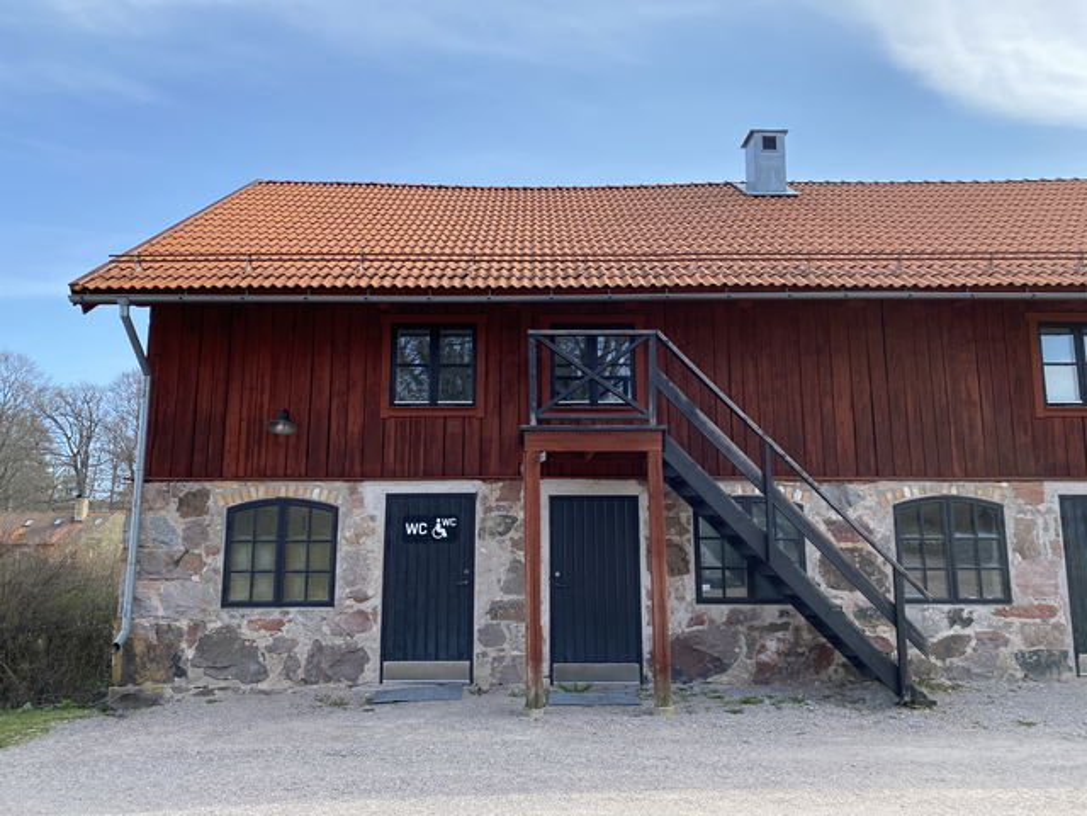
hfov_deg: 67.3
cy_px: 408
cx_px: 544
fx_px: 816
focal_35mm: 26
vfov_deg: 53.1
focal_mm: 4.25
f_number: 1.8
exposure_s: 1/1147
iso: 32
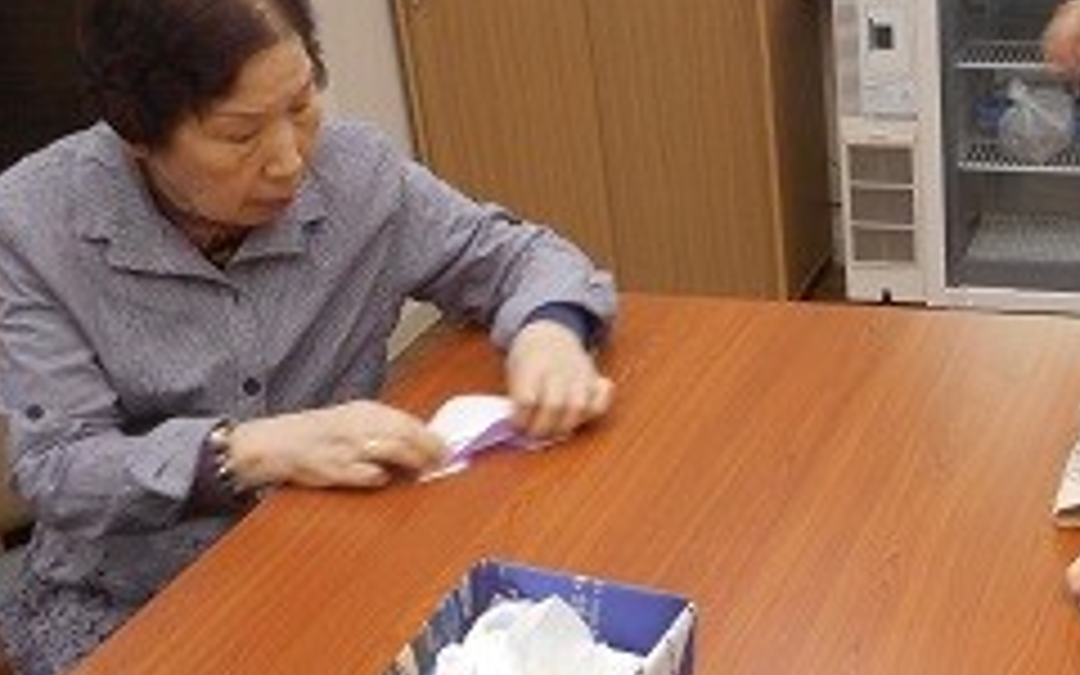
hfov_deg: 34.3
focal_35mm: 57
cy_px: 430
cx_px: 909
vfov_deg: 22.7
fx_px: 1678
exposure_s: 1/30
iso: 160
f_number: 3.7
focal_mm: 4.5
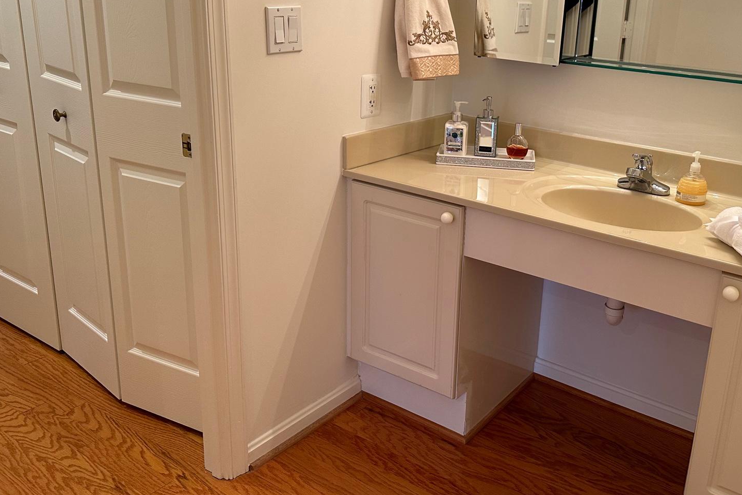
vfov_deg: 37.7
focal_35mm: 35
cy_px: 203
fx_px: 721
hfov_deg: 53.8
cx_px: 469
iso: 200
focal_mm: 6.86
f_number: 1.78
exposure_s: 1/120
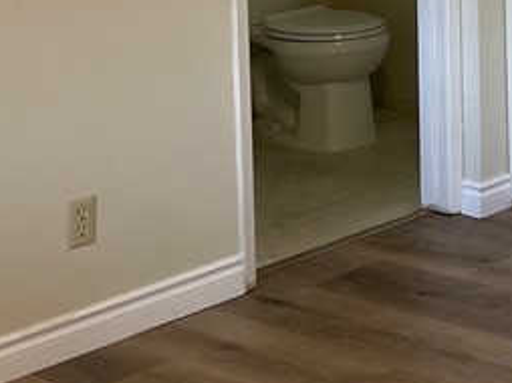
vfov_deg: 13.2
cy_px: -216
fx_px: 1552
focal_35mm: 105
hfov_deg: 16.3
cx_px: 865
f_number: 1.6
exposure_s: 1/60
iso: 64
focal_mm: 5.1
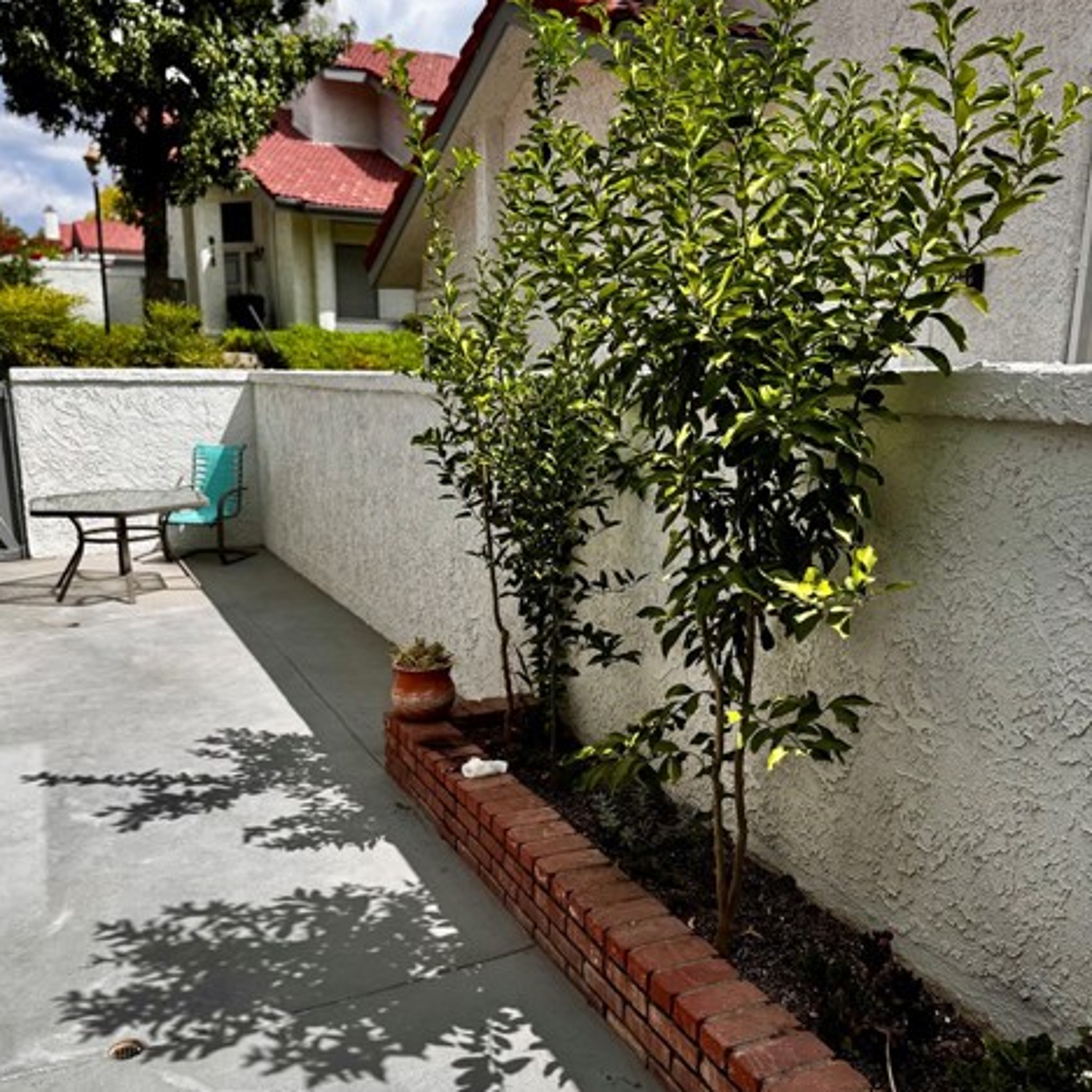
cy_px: 618
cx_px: 534
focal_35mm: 29
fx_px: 1035
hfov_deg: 55.6
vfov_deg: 55.4
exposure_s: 1/2174
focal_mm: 6.76
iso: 80
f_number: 1.78
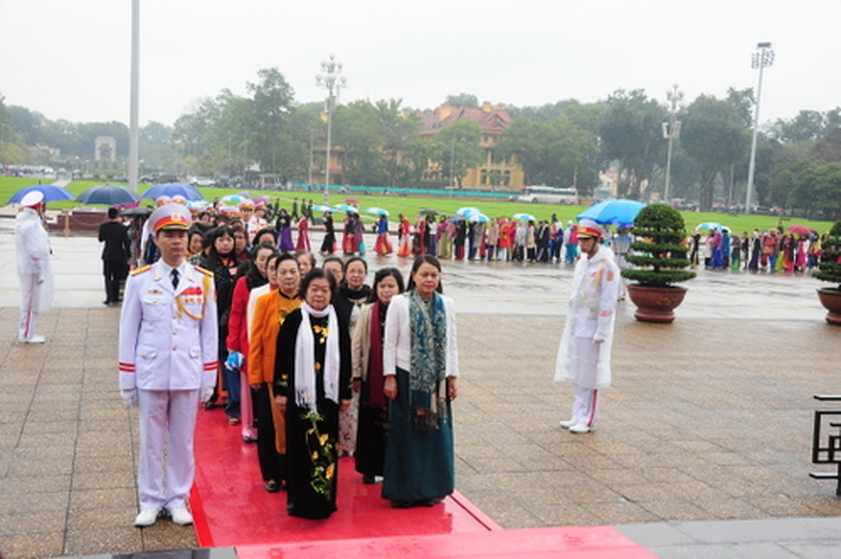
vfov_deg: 29.8
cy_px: 280
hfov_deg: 43.7
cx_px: 420
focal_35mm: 45
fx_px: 1050
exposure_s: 1/125
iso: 800
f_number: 6.3
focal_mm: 30
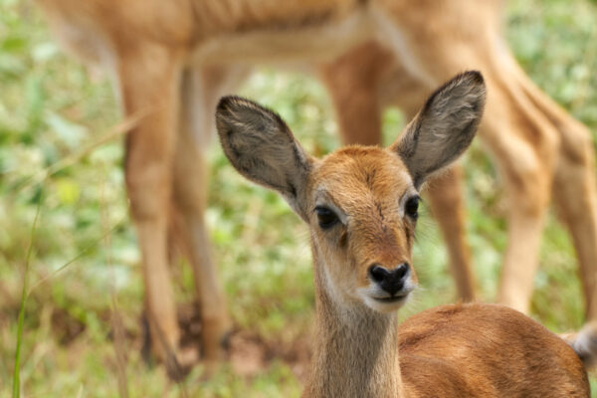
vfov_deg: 1.7
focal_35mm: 800
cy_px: 199
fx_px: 13266
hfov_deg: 2.6
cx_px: 298
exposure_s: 1/200
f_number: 25
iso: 1600
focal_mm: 800
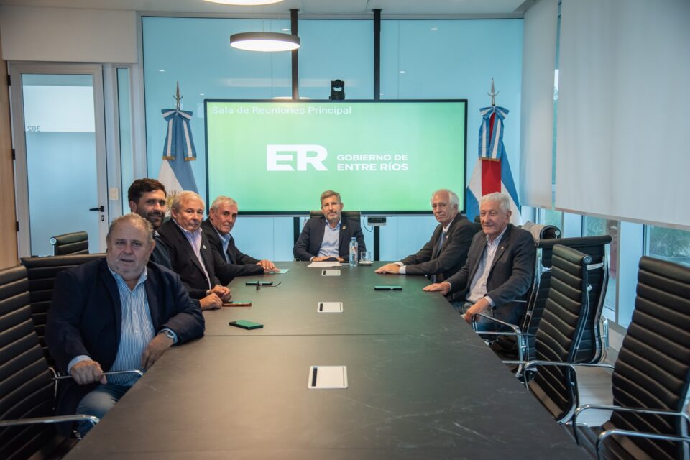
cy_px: 230
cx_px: 345
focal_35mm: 44
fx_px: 843
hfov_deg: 44.5
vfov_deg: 30.5
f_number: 5
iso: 1600
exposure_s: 1/250
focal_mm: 44
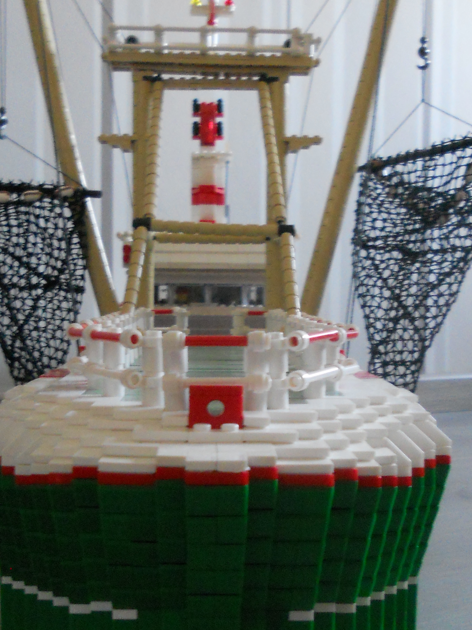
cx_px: 210
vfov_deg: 36.1
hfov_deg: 27.5
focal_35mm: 53
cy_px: 373
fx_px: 964
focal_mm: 4.9
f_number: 3.2
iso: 400
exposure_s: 1/30
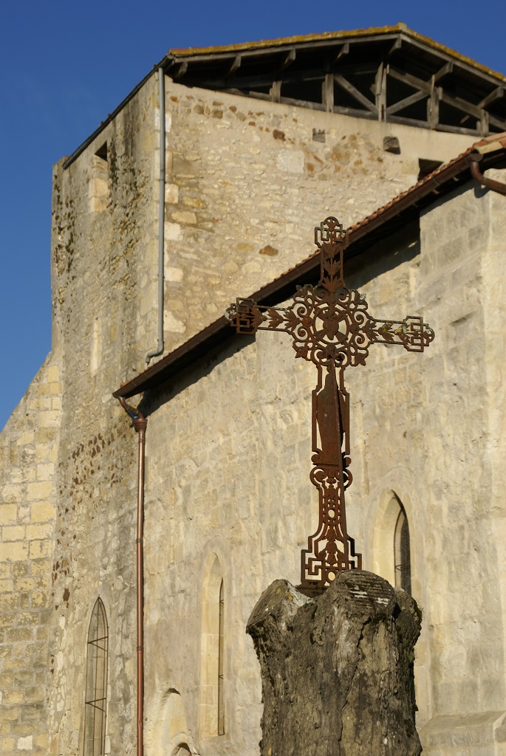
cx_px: 253
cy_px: 378
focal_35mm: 90
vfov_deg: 22.6
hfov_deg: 15.2
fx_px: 1893
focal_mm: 60
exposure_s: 1/320
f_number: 9
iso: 100
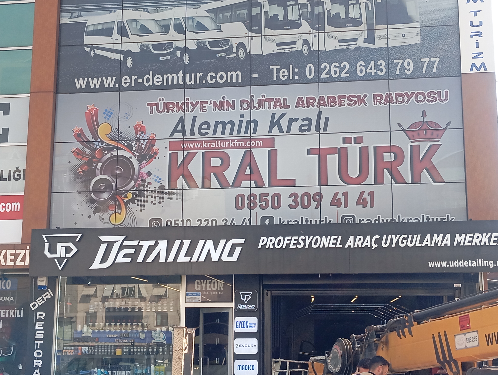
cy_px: 188
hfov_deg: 34.3
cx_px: 249
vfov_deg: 26.2
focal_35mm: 56
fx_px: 807
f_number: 1.8
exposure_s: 1/253
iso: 115
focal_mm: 4.22
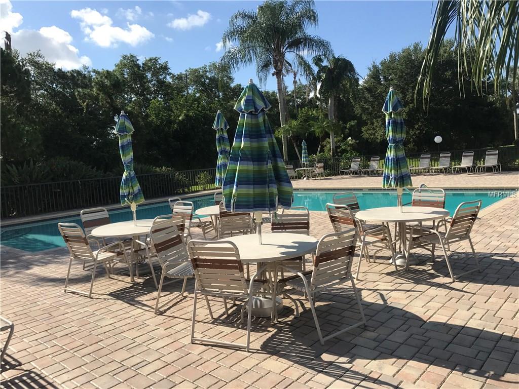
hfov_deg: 63.4
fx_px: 420
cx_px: 260
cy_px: 194
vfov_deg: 49.7
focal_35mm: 28
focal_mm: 3.99
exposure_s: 1/2227
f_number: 1.8
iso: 20
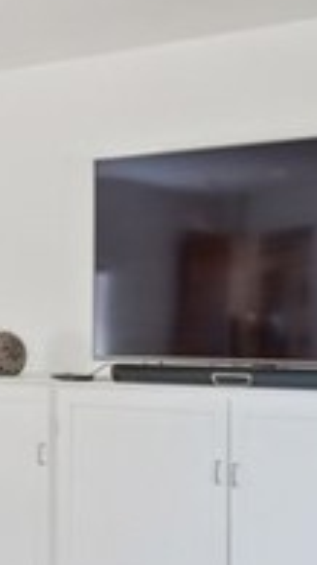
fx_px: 1241
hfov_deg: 13.9
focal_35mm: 83
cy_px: 341
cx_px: -116
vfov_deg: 25.6
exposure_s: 1/1.67
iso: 100
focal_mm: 10
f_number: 8
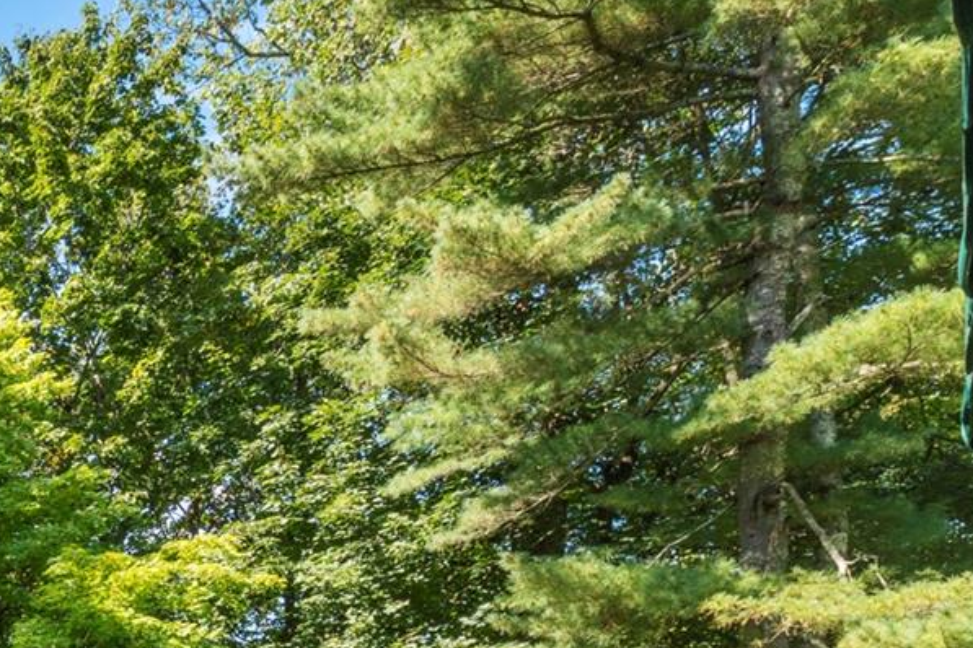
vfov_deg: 23.8
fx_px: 1297
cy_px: 900
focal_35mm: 48
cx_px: -476
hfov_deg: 28.0
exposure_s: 1/40
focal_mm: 14
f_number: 13
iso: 100
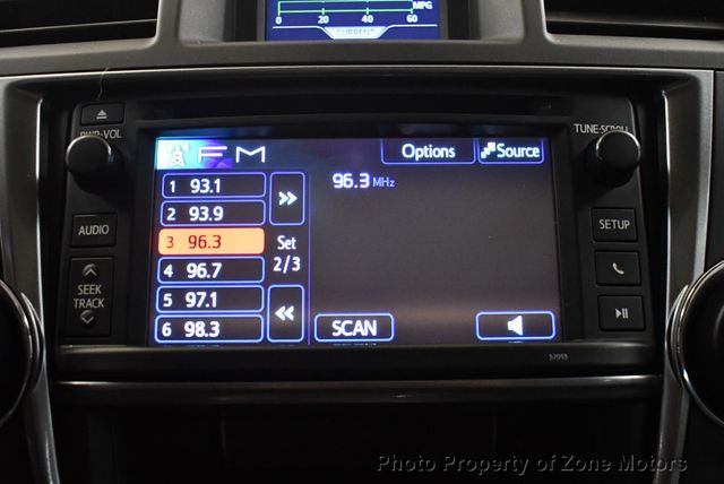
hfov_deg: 48.4
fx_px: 805
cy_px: 242
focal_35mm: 40
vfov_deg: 33.5
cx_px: 362
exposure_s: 1/125
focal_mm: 20
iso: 3200
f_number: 3.8
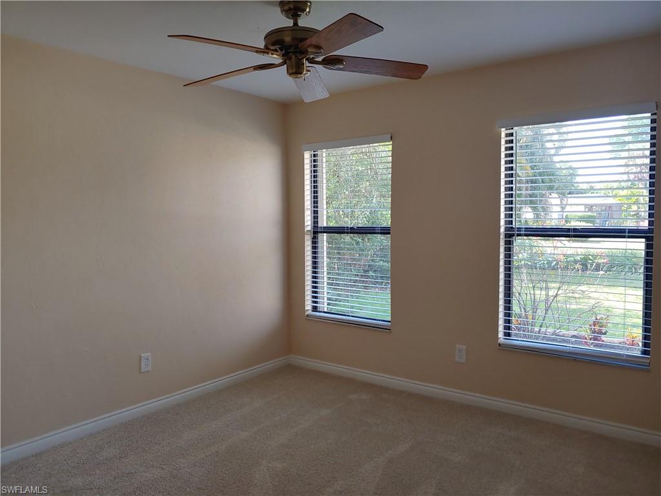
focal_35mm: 25
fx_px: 477
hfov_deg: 69.4
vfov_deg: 54.9
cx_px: 330
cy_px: 248
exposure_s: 1/60
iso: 50
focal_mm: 4.23
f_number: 1.5
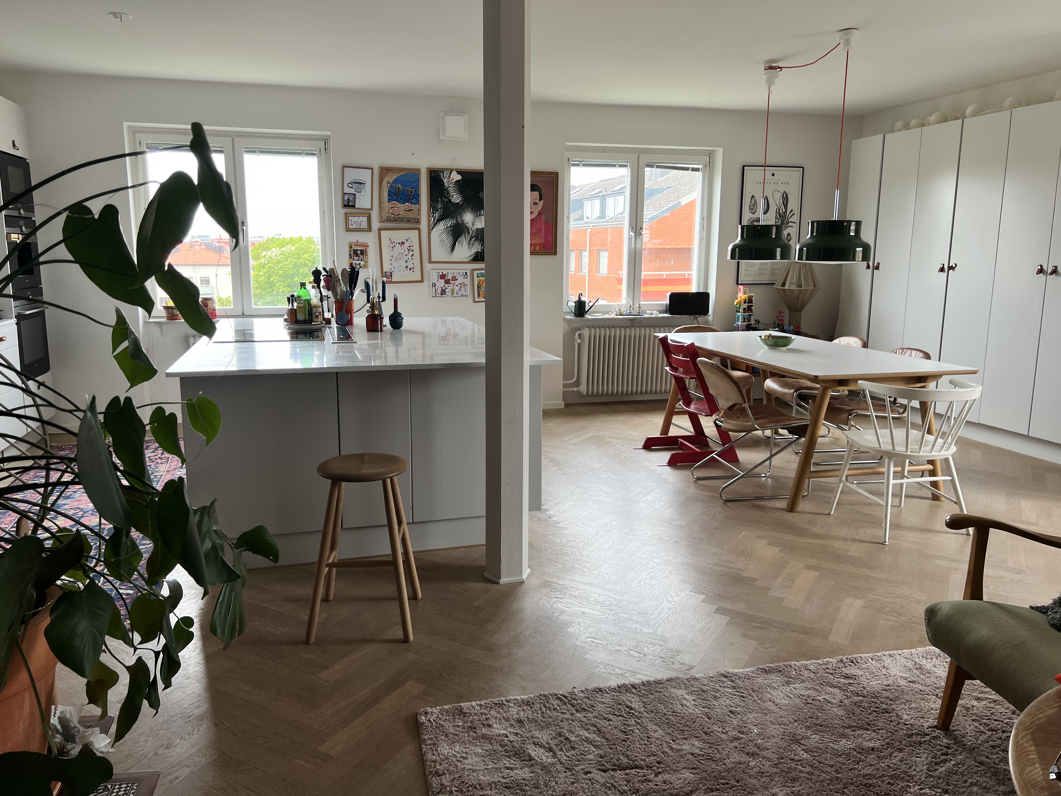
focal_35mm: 26
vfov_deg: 53.1
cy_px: 398
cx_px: 530
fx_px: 797
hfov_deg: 67.3
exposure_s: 1/121
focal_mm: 5.7
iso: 40
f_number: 1.5
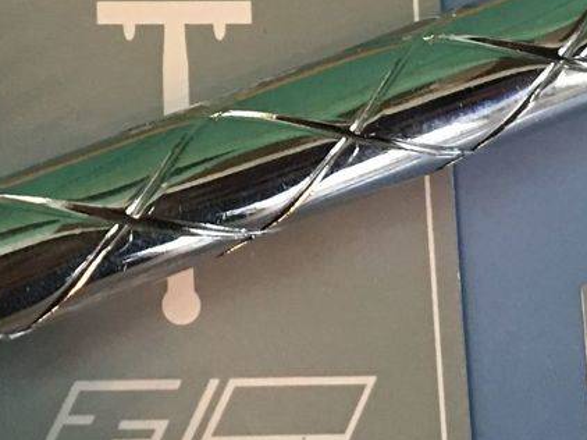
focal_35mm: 110
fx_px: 1864
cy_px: 77
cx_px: 167
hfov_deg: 17.8
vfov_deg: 13.4
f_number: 2.2
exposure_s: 1/17
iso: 100
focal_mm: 4.15
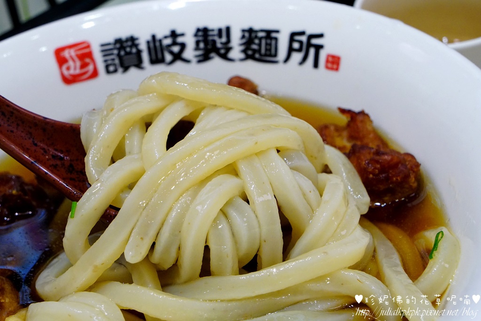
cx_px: 240
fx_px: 902
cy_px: 160
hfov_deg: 29.9
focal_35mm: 68
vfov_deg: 20.2
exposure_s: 1/80
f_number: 8
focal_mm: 45
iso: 2000
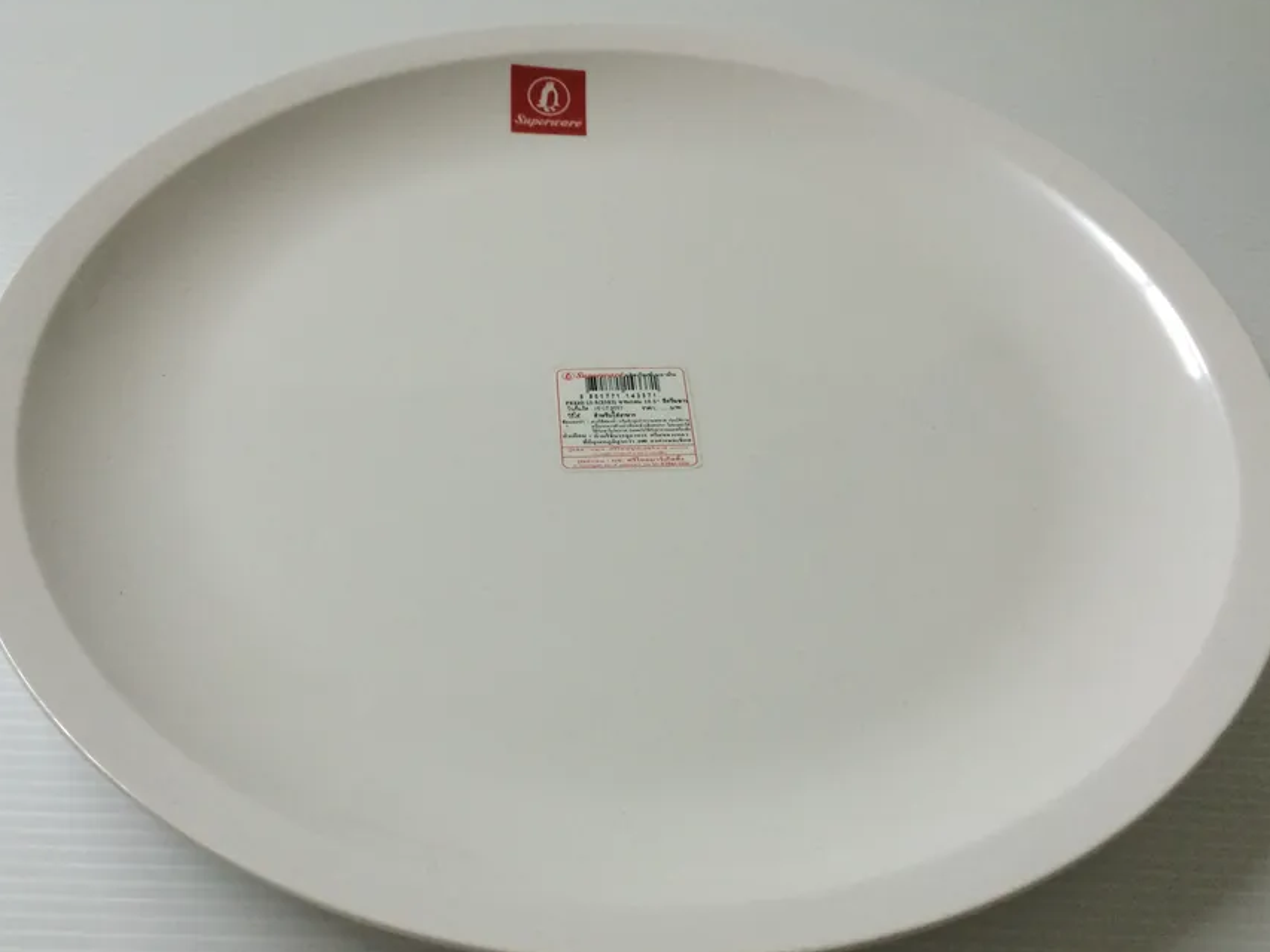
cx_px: 637
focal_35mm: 36
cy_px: 528
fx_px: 1321
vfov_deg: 39.6
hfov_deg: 51.3
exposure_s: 1/33
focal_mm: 4.12
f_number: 2.2
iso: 80
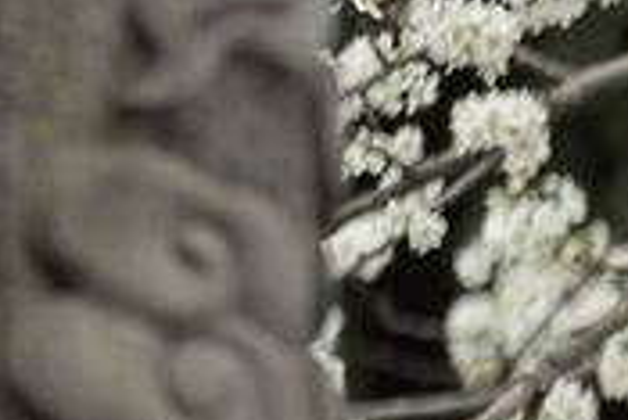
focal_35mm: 419
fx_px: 7315
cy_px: 610
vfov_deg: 3.3
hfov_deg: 4.7
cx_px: 1880
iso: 100
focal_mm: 70
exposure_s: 1/640
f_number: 2.8
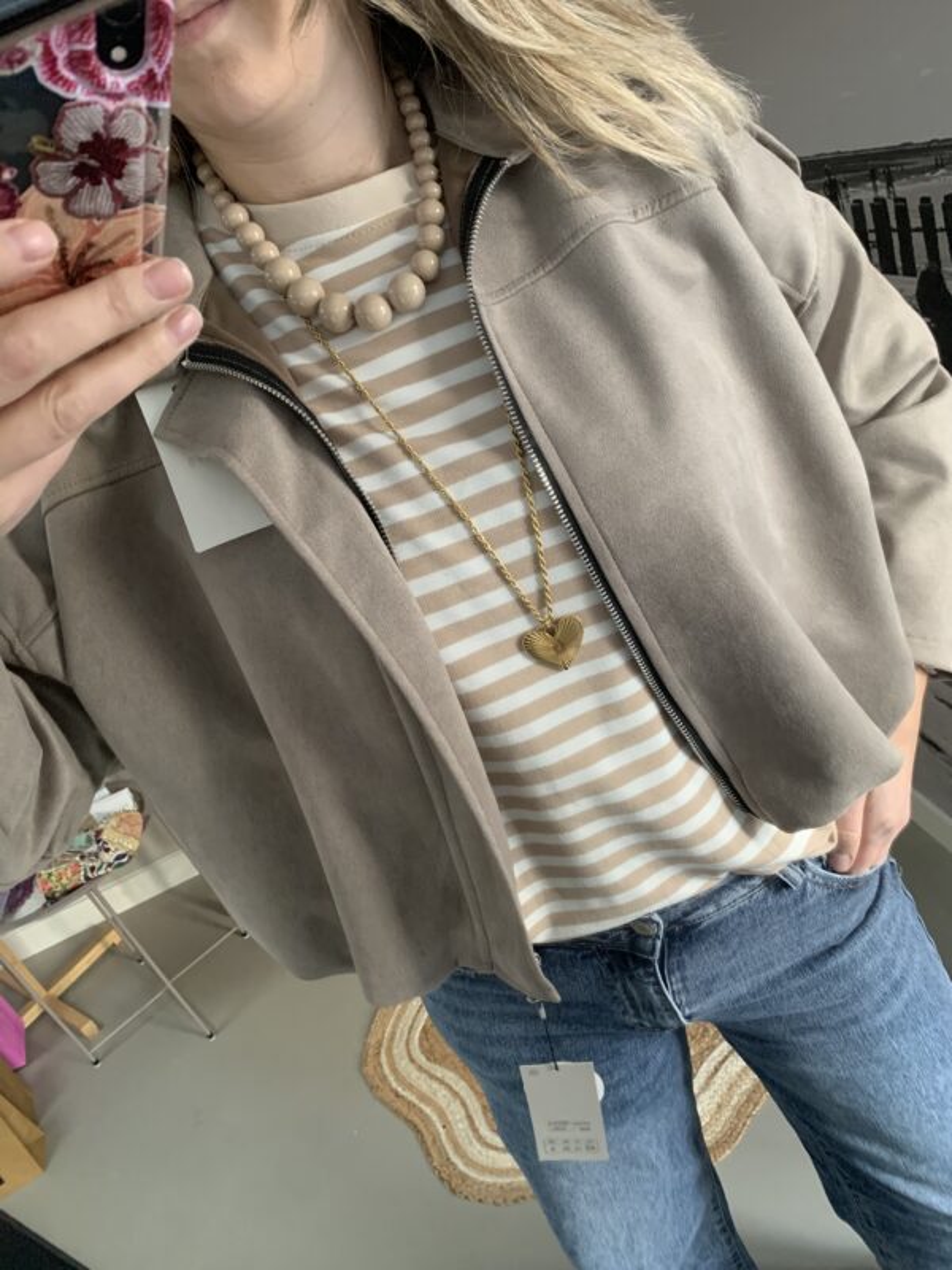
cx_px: 476
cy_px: 635
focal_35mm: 26
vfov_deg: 67.3
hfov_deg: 53.1
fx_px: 953
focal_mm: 4.25
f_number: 1.8
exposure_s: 1/60
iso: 320
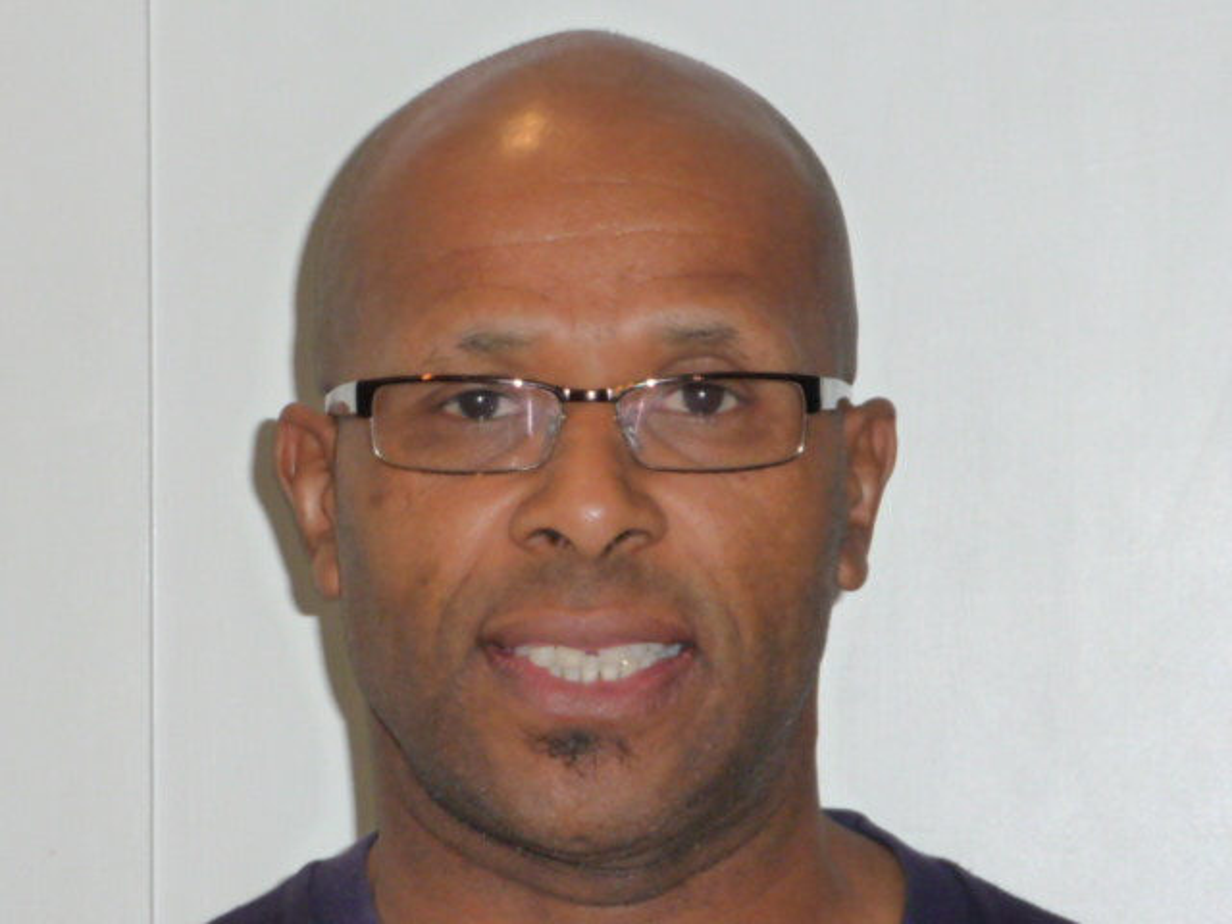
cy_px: 462
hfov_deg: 12.8
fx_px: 5481
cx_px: 616
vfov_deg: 9.6
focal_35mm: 154
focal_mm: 16.3
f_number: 4.7
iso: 320
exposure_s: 1/40
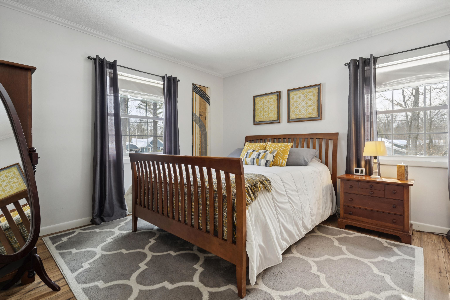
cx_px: 225
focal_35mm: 17
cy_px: 150
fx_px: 212
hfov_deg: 93.3
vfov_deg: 70.4
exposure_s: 1/13
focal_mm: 17
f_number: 8
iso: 640
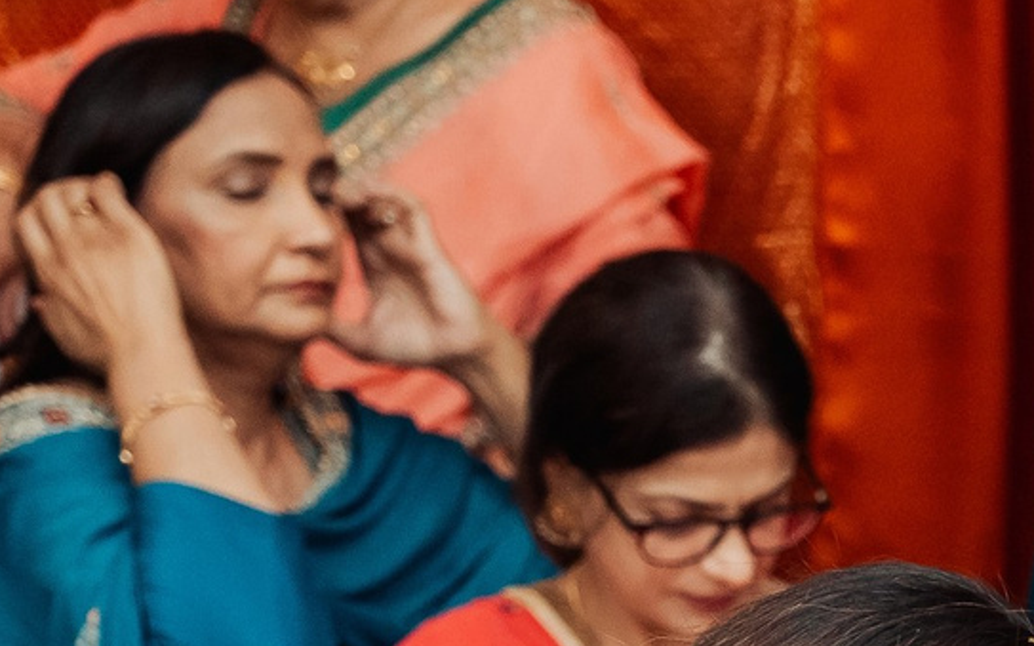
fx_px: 5604
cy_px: 1485
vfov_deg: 6.3
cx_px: 2098
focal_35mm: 199
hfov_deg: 9.8
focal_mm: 41.4
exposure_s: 1/200
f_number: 4
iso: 1000
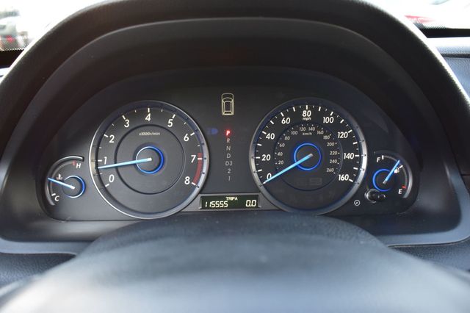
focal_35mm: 33
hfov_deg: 57.2
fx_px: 431
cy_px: 156
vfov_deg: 39.9
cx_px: 235
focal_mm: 22
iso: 500
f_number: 6.3
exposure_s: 1/15
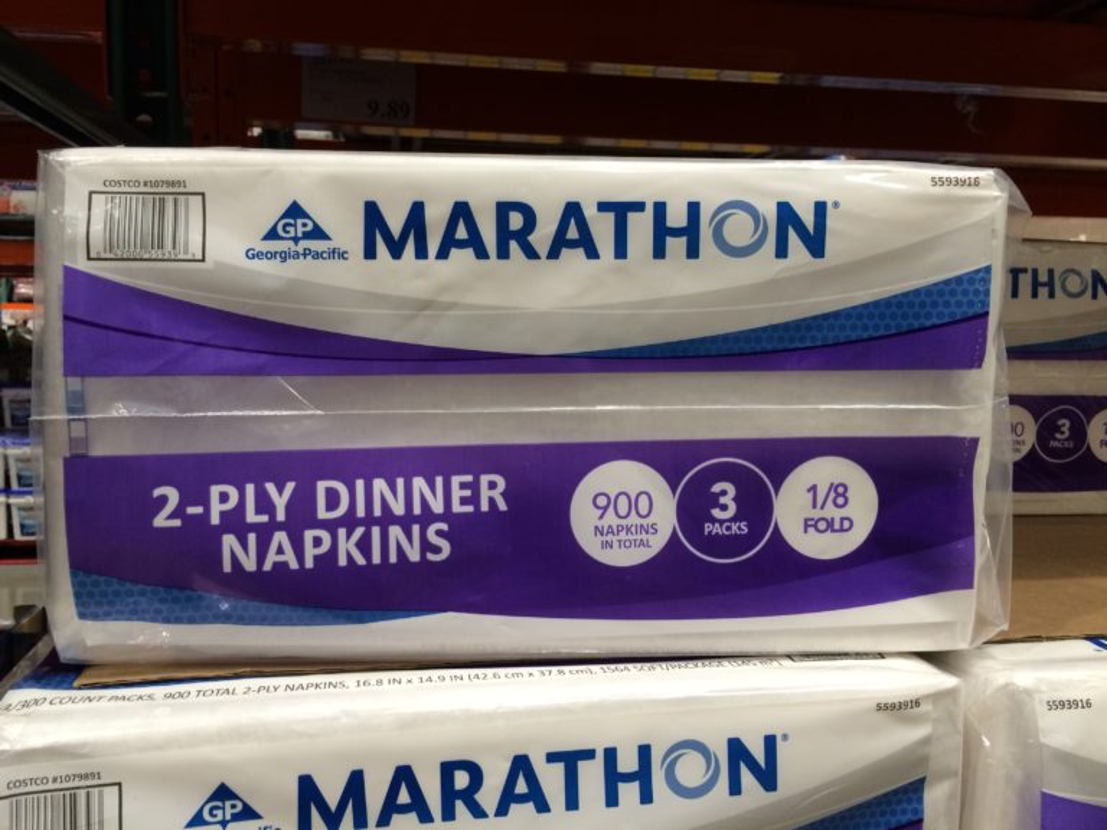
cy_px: 415
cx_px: 554
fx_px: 927
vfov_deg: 48.2
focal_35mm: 29
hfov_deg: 61.7
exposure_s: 1/30
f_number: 2.2
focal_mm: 4.15
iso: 50
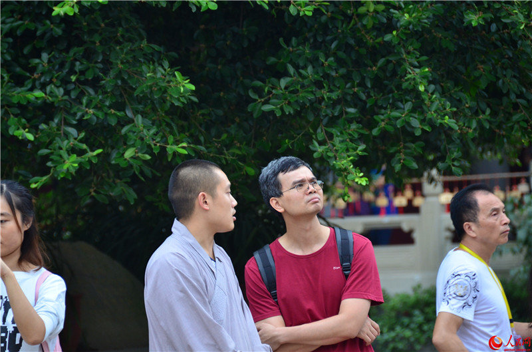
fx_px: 3759
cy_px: 176
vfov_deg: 5.4
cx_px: 266
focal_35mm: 255
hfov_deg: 8.1
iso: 800
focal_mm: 170
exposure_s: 1/160
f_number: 5.6
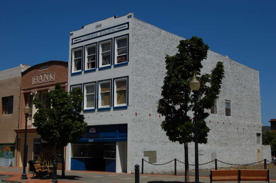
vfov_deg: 28.9
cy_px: 92
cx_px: 138
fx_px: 356
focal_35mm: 46
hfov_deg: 42.4
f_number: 16
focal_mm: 31
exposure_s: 1/250
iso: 200
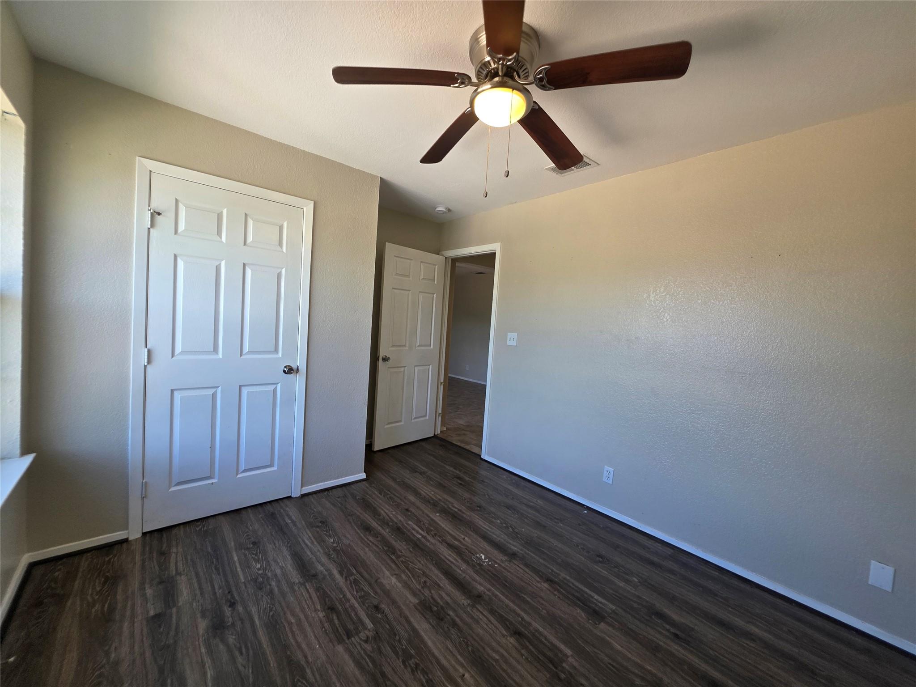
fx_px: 344
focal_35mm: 13
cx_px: 458
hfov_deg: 106.2
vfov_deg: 89.9
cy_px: 344
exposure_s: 1/120
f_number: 1.9
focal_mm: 2.2
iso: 80
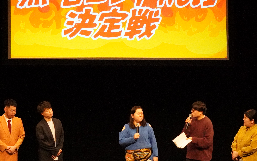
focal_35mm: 143
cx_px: 117
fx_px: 1001
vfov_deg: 9.2
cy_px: 78
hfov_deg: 14.6
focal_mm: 55
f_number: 4.5
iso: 10000
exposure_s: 1/1000
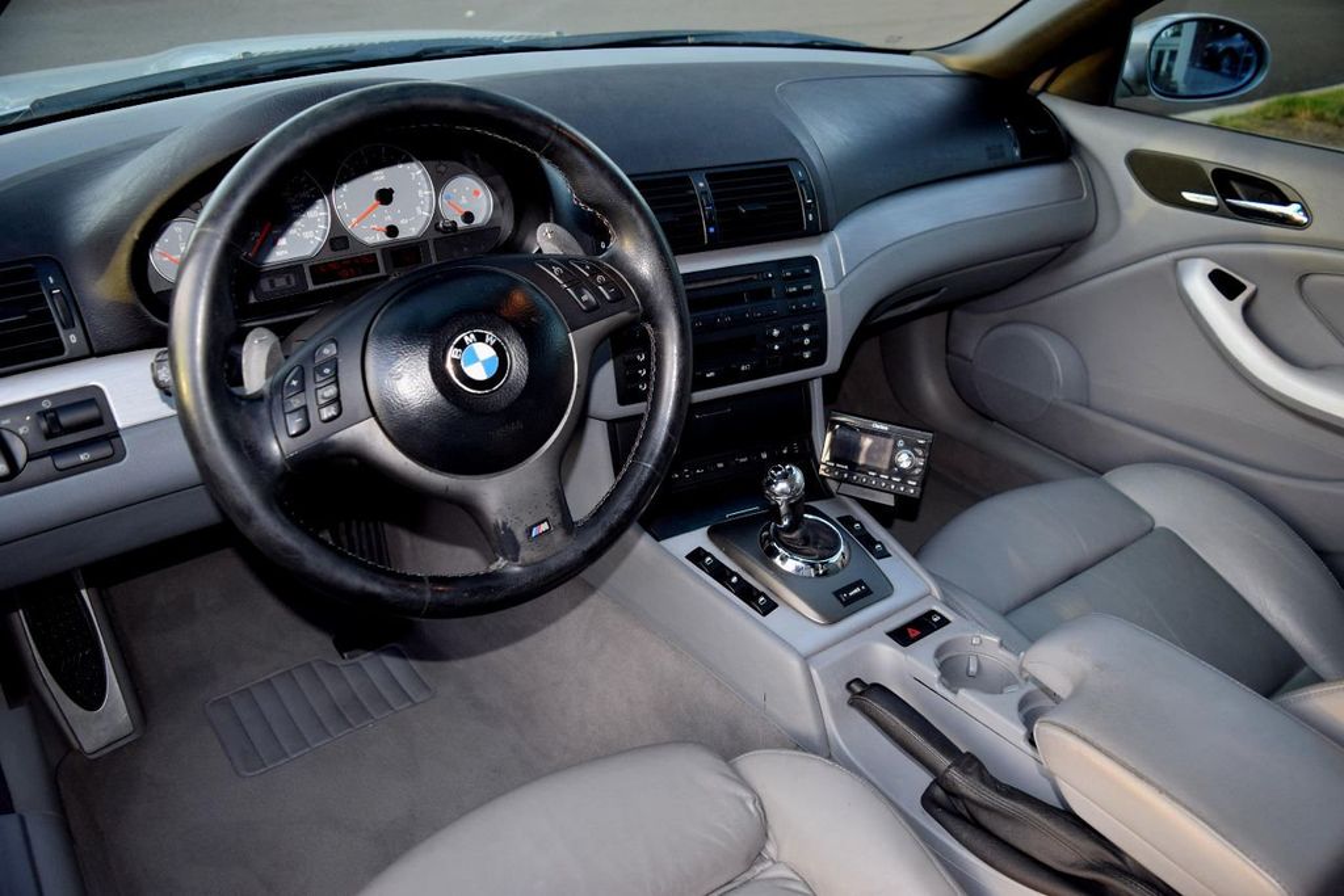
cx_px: 672
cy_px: 448
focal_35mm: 27
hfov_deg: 67.4
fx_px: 1008
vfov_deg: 47.9
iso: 800
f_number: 4.5
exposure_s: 1/80
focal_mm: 18
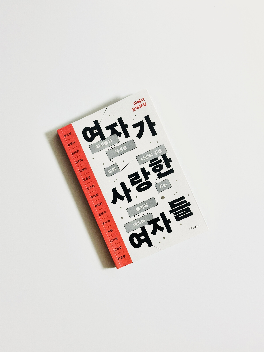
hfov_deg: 30.3
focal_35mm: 48
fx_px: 488
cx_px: 132
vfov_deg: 39.7
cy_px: 176
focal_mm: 6.86
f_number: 1.78
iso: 200
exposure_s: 1/60
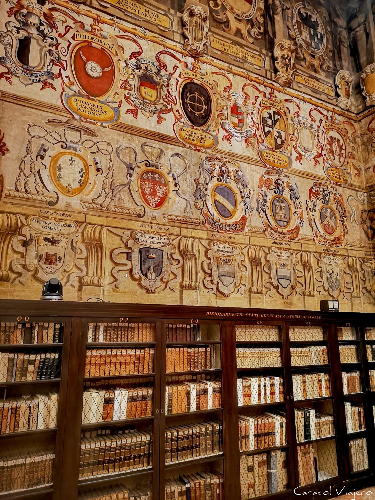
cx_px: 188
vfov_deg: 65.3
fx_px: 390
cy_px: 250
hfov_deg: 51.4
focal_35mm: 27
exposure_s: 4
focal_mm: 5.58
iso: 640
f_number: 1.8
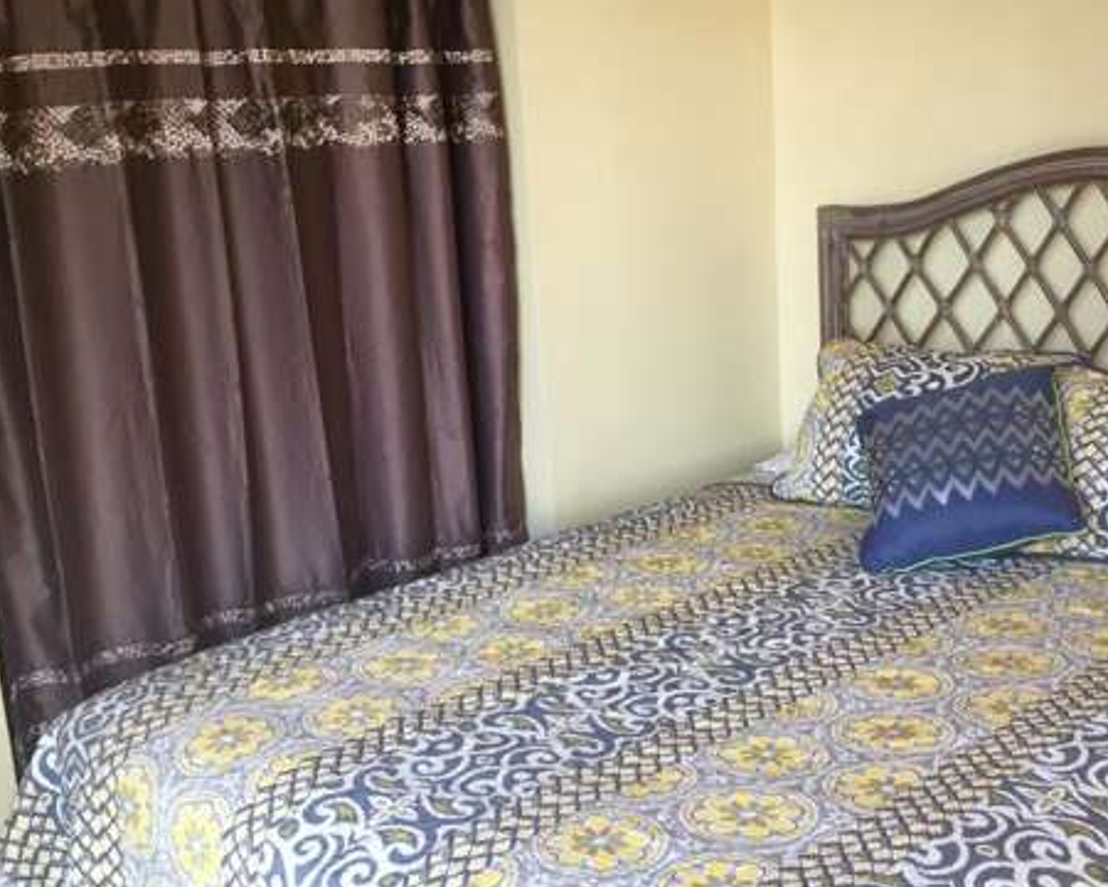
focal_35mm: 43
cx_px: 710
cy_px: 461
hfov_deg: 42.5
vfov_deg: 34.9
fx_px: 1410
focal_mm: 4.15
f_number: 2.2
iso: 32
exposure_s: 1/30
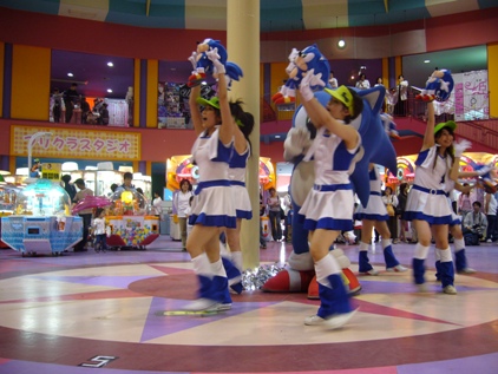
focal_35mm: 35
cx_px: 249
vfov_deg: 40.7
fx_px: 504
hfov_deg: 52.6
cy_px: 187
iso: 125
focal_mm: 5.8
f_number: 2.8
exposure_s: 1/15
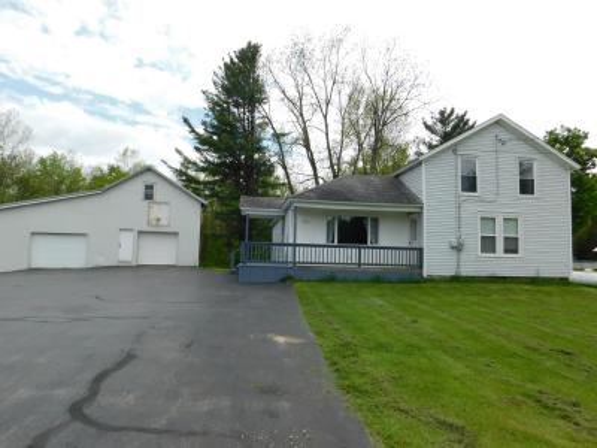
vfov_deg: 58.9
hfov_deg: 73.9
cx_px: 298
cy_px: 224
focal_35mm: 23
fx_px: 397
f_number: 3
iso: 125
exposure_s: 1/1250
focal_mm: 4
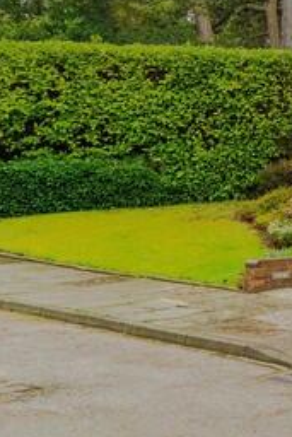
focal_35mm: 60
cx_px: 748
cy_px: 16
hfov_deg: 13.7
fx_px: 729
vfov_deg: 31.3
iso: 800
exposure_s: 1/125
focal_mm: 15
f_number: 8
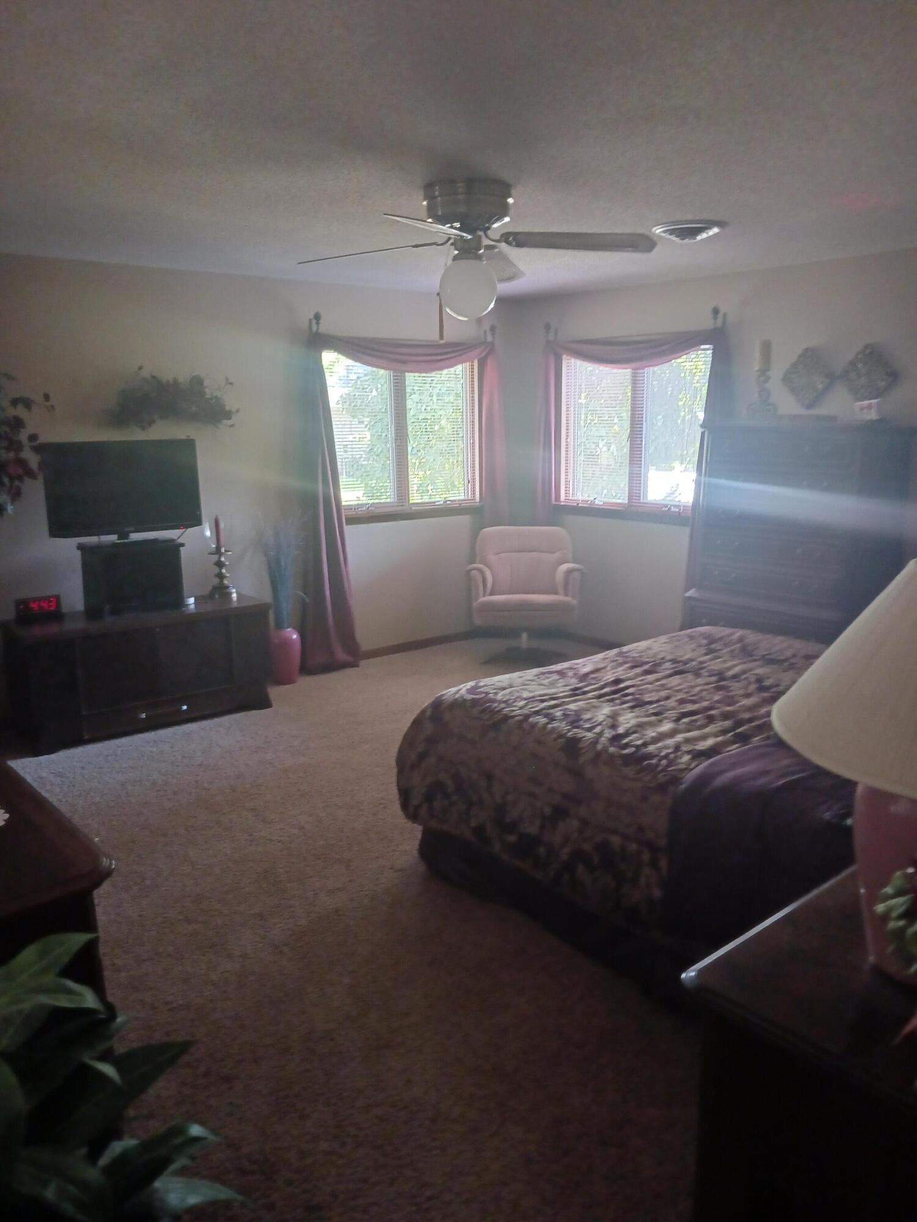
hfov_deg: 51.4
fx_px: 954
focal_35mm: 27
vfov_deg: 65.3
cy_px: 611
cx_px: 458
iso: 500
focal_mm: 4
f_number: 1.8
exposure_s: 1/20
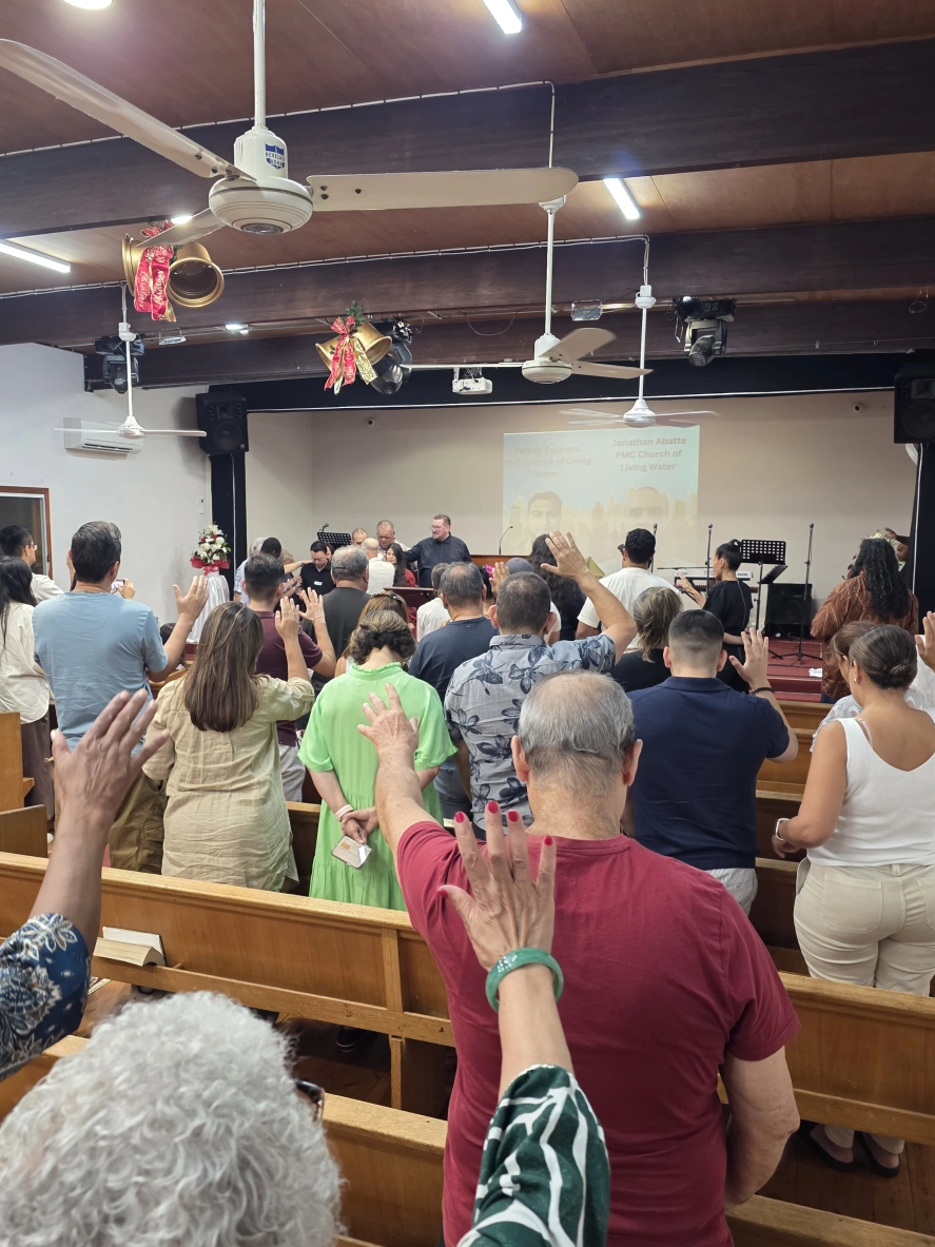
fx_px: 1009
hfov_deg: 49.6
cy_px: 674
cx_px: 412
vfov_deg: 63.4
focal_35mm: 28
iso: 400
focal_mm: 6.3
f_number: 1.7
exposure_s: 1/100
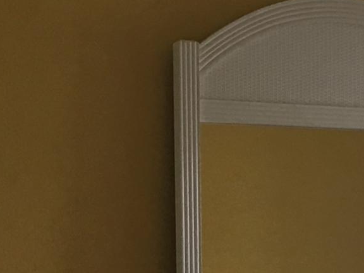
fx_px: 1588
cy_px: 483
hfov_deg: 13.0
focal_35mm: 151
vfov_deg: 9.4
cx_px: 304
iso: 25
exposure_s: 1/30
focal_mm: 4.15
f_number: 2.2
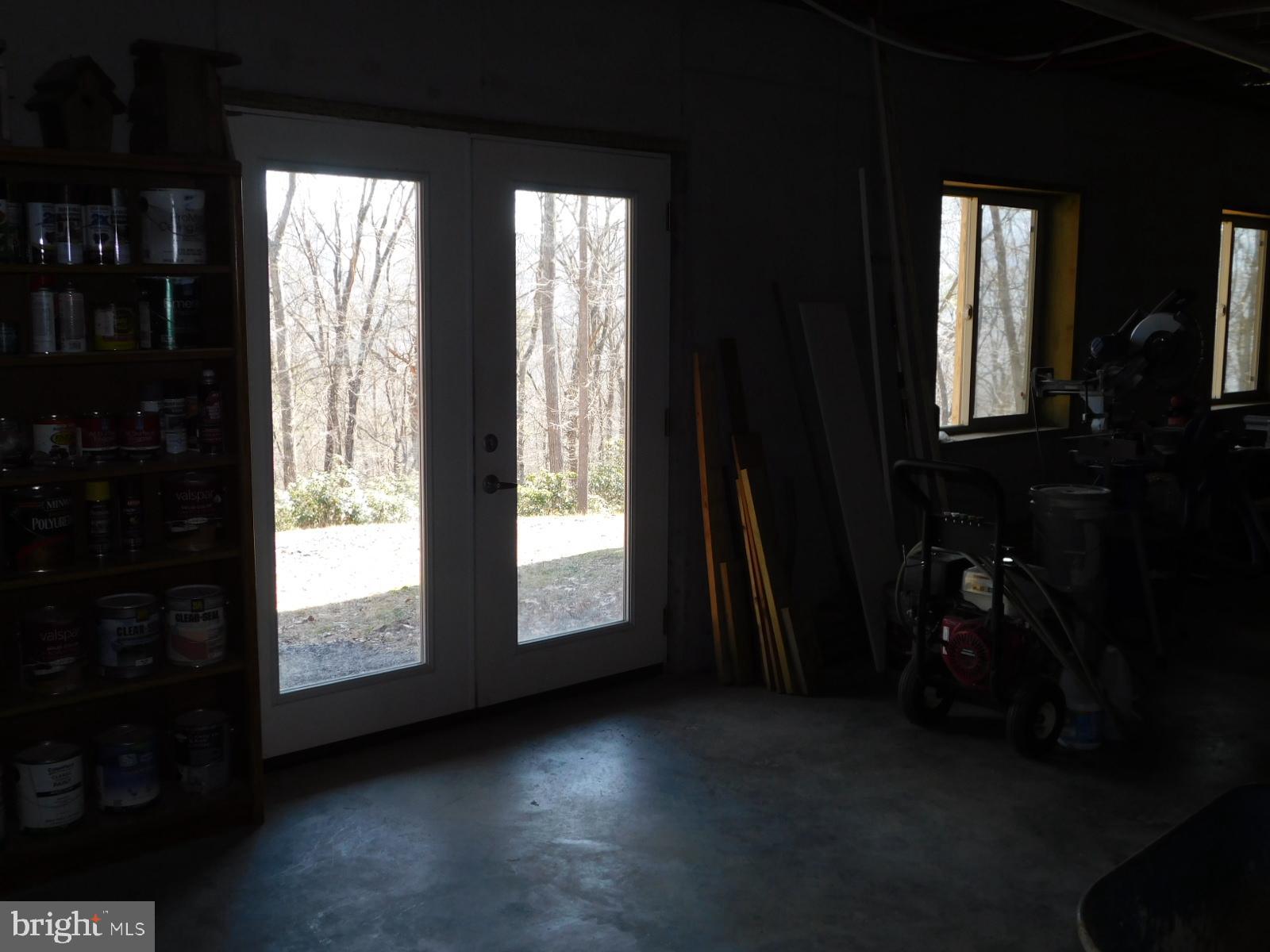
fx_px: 1321
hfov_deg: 51.4
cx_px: 635
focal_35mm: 36
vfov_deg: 39.7
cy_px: 476
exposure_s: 1/60
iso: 125
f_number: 3.5
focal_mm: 6.3
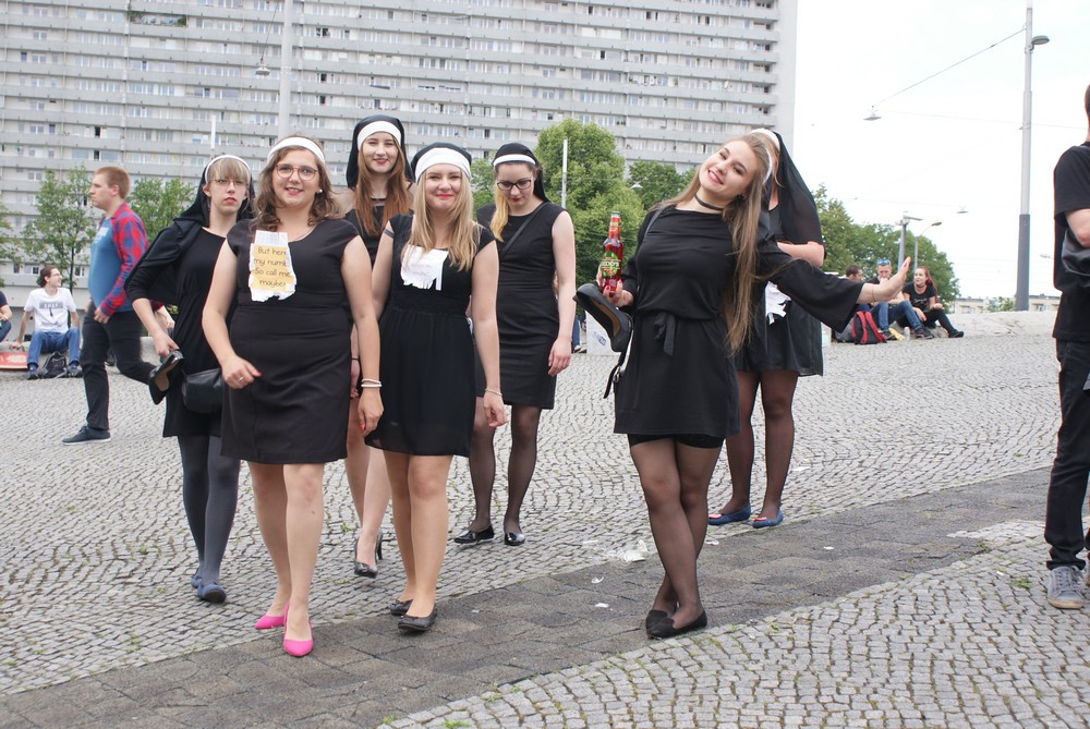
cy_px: 364
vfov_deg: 25.8
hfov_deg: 37.8
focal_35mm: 52
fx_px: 1591
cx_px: 545
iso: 100
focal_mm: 35
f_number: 6.3
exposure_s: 1/100
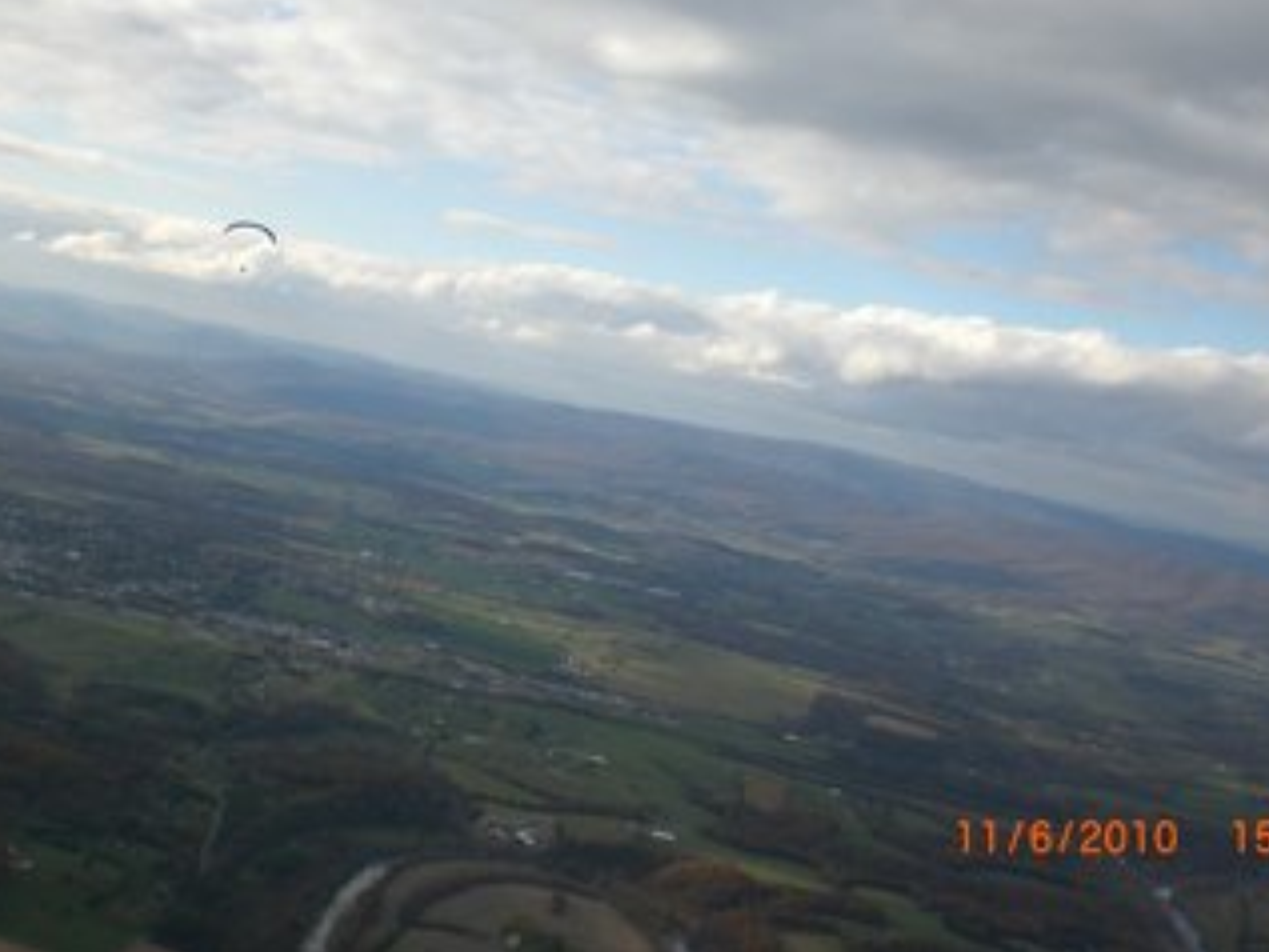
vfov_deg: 30.2
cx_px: 649
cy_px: 360
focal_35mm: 48
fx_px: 1760
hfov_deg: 39.6
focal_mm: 6.3
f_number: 4.4
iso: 50
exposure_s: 1/400
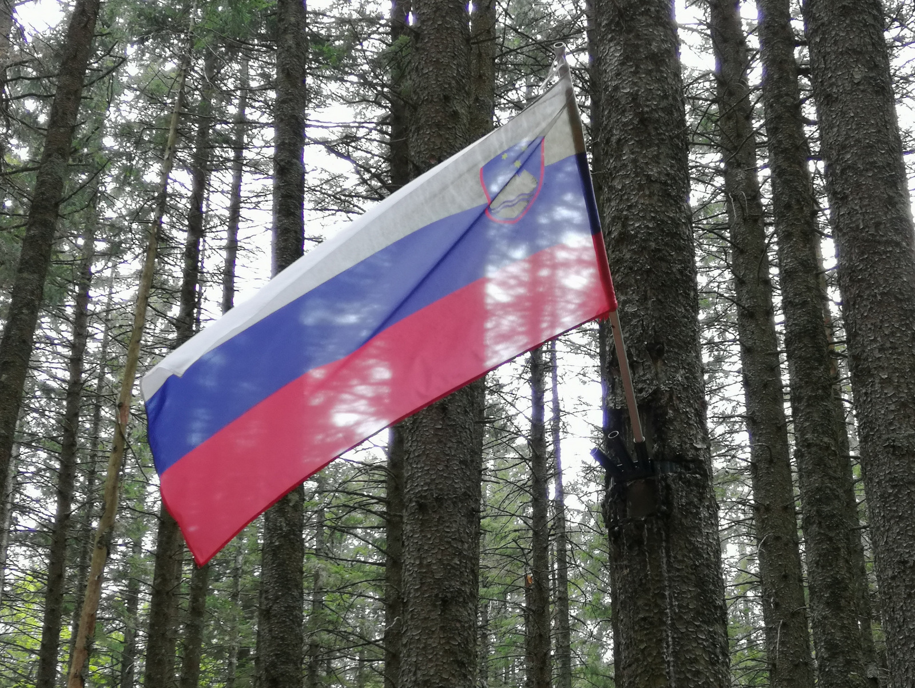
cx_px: 458
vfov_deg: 33.6
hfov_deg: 43.8
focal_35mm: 43
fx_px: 1137
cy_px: 344
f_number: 1.8
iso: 80
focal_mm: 3.95
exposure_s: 1/100
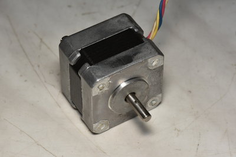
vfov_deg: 13.1
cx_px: 118
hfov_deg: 19.4
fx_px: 689
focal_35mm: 105
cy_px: 78
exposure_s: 1/60
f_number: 16
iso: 100
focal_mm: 105
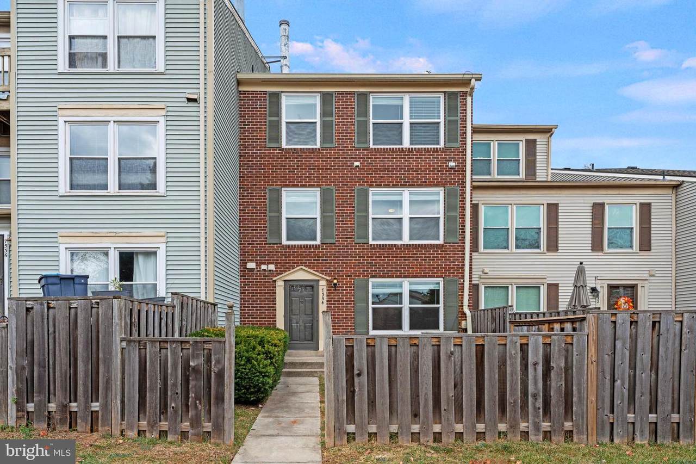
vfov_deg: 59.5
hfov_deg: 81.2
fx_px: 406
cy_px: 232
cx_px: 348
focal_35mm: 21
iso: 400
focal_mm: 21
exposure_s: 1/320
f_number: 9
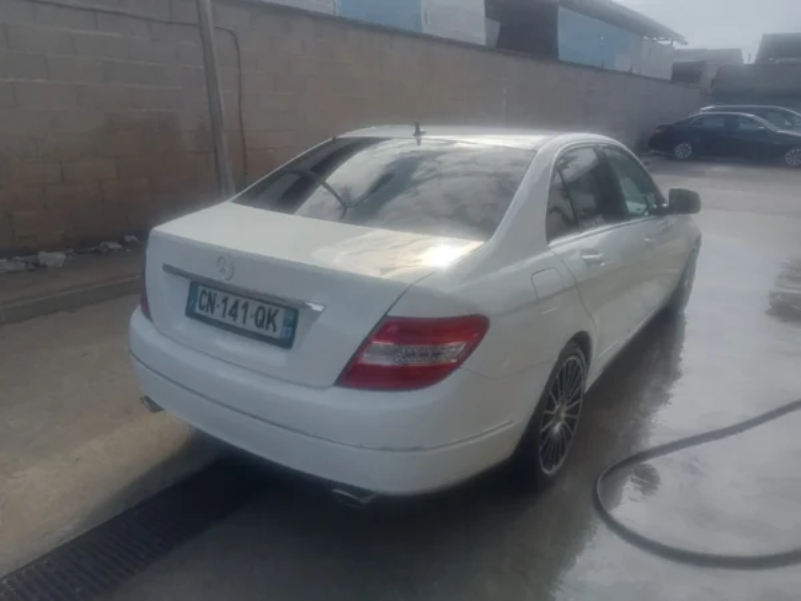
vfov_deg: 49.7
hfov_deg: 63.4
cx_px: 400
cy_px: 300
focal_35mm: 28
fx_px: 648
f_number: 2.2
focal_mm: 3.46
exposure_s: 1/767
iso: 100
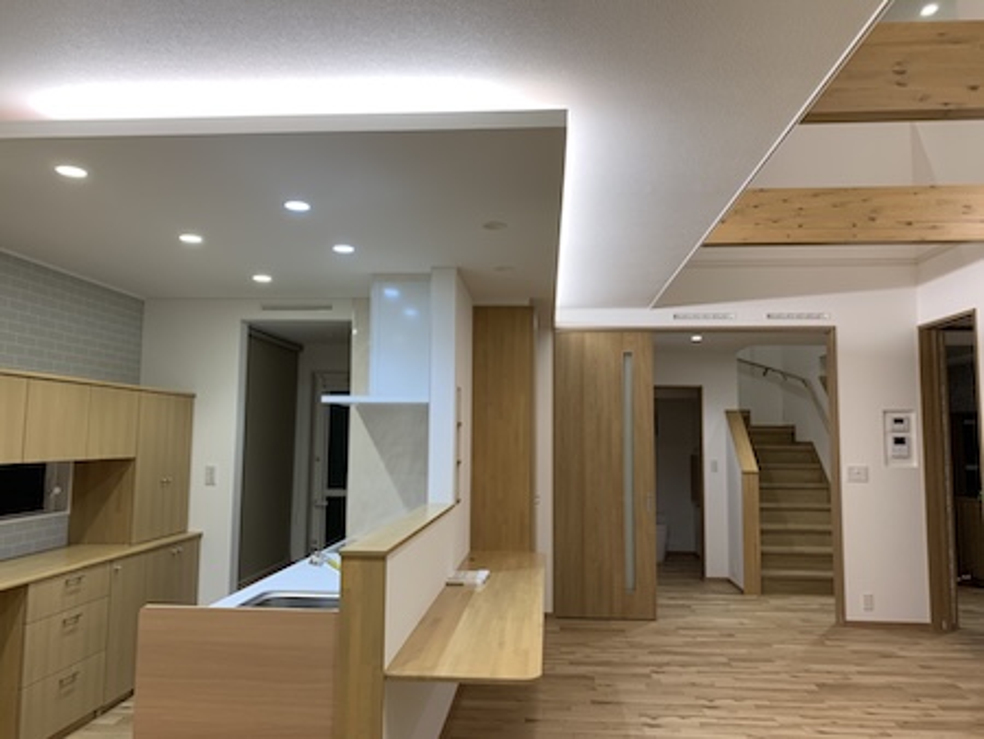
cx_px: 492
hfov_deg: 67.3
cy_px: 370
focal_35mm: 26
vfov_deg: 53.1
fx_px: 739
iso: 100
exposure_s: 1/105
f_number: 1.8
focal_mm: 4.25
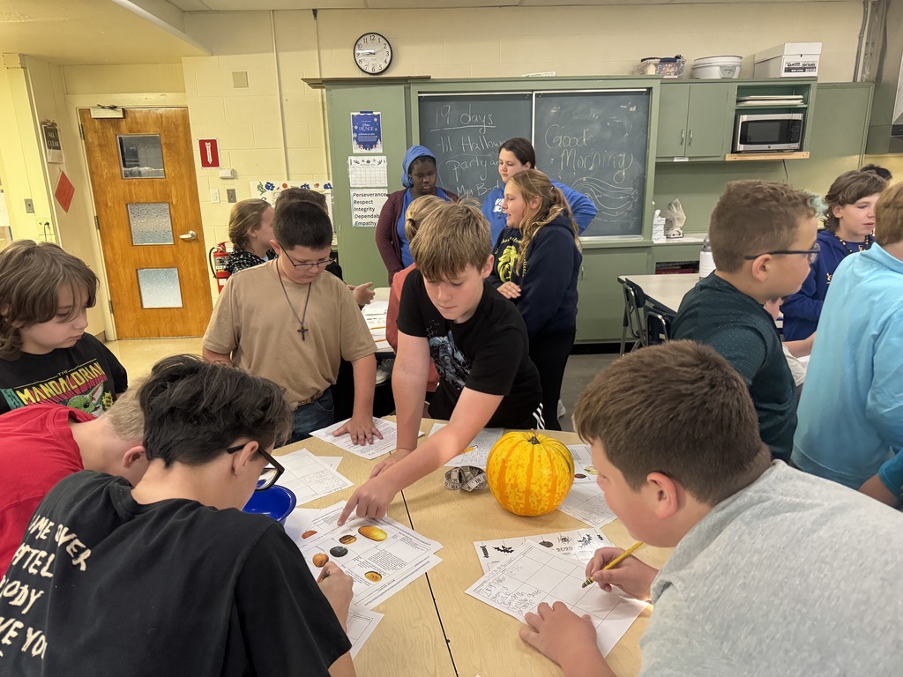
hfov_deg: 71.6
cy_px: 338
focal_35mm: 24
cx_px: 452
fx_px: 626
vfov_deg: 56.8
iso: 640
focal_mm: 6.76
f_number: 1.78
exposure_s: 1/60
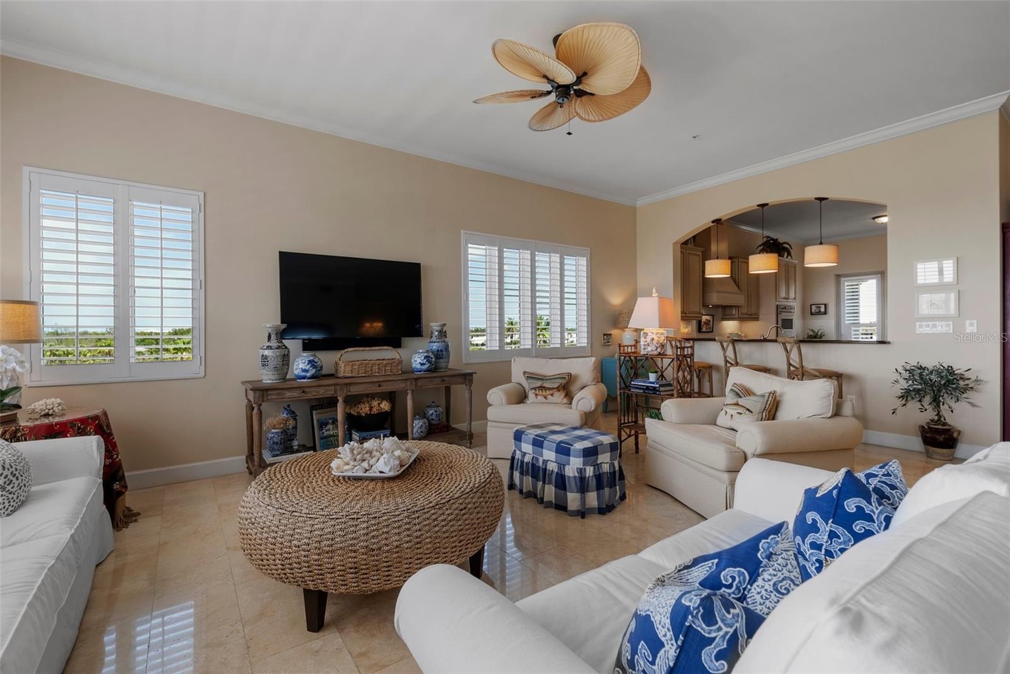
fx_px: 421
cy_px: 337
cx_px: 505
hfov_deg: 100.4
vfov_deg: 77.3
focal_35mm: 15
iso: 250
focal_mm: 15
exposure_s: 1/3
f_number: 9
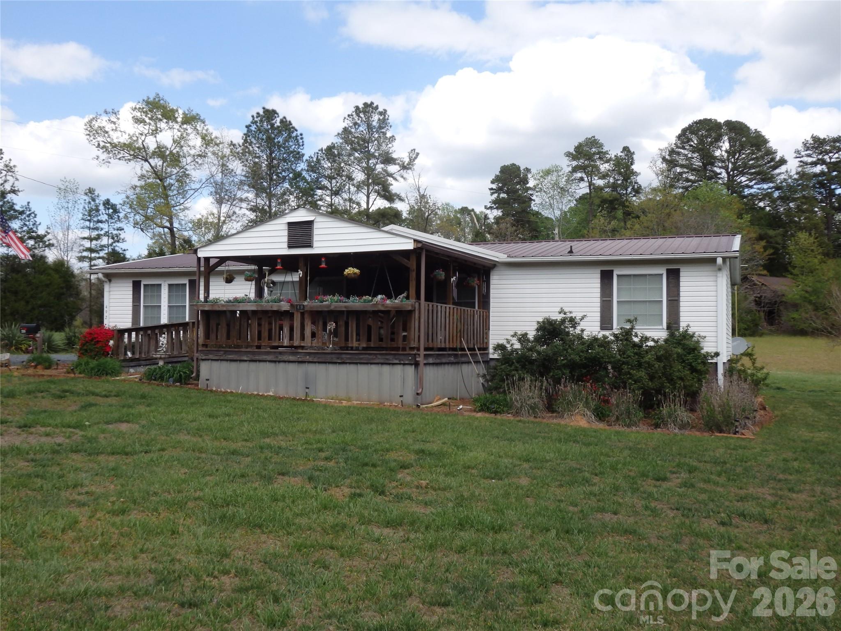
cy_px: 316
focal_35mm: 33
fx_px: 802
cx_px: 420
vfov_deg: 42.9
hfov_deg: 55.4
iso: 100
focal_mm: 6
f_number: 3.4
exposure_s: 1/640
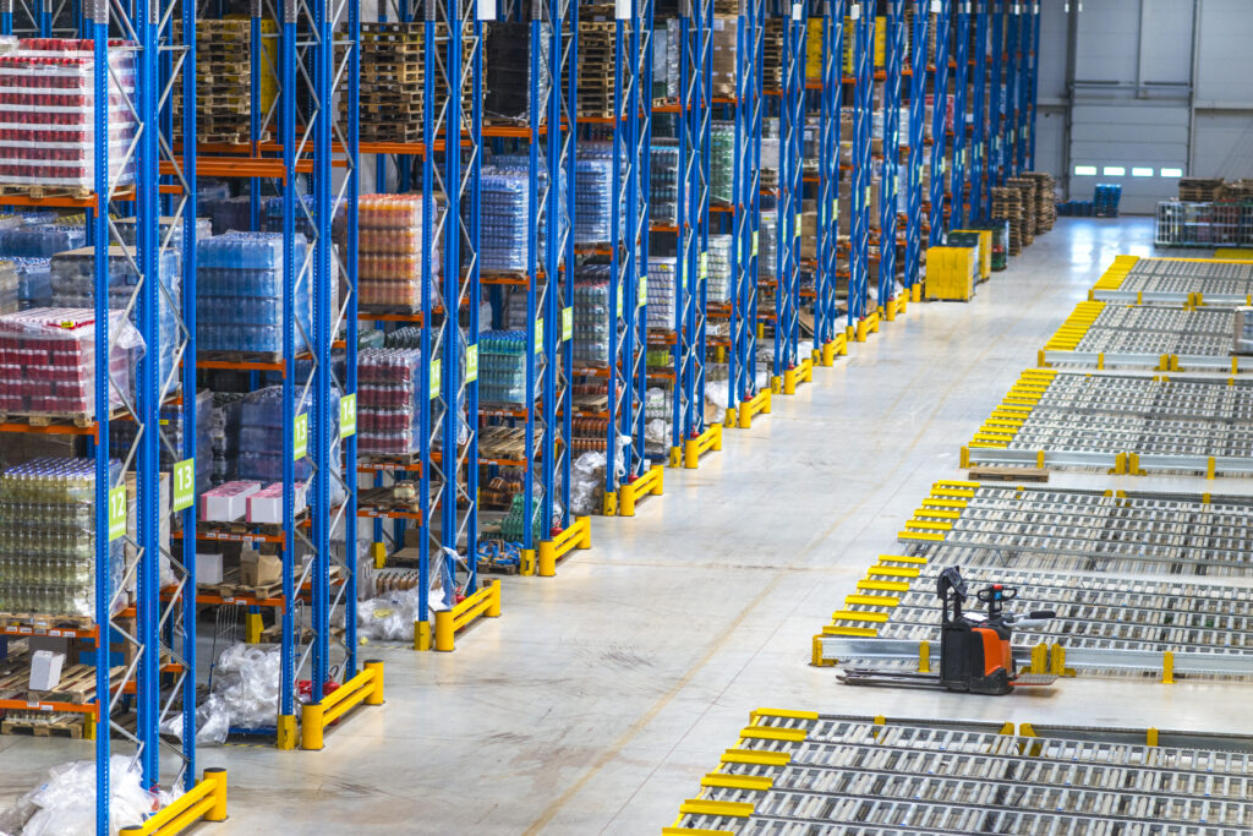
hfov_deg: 23.9
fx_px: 2959
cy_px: 418
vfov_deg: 16.1
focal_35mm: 85
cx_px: 626
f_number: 1.8
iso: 500
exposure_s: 1/125
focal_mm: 85
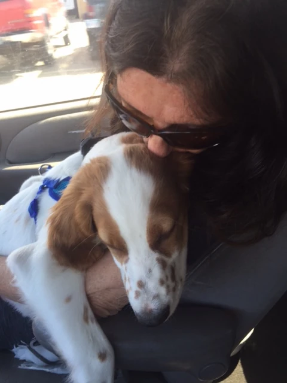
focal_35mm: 29
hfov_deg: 48.2
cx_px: 144
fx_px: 321
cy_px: 192
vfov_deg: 61.7
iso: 32
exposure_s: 1/120
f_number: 2.2
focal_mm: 4.15
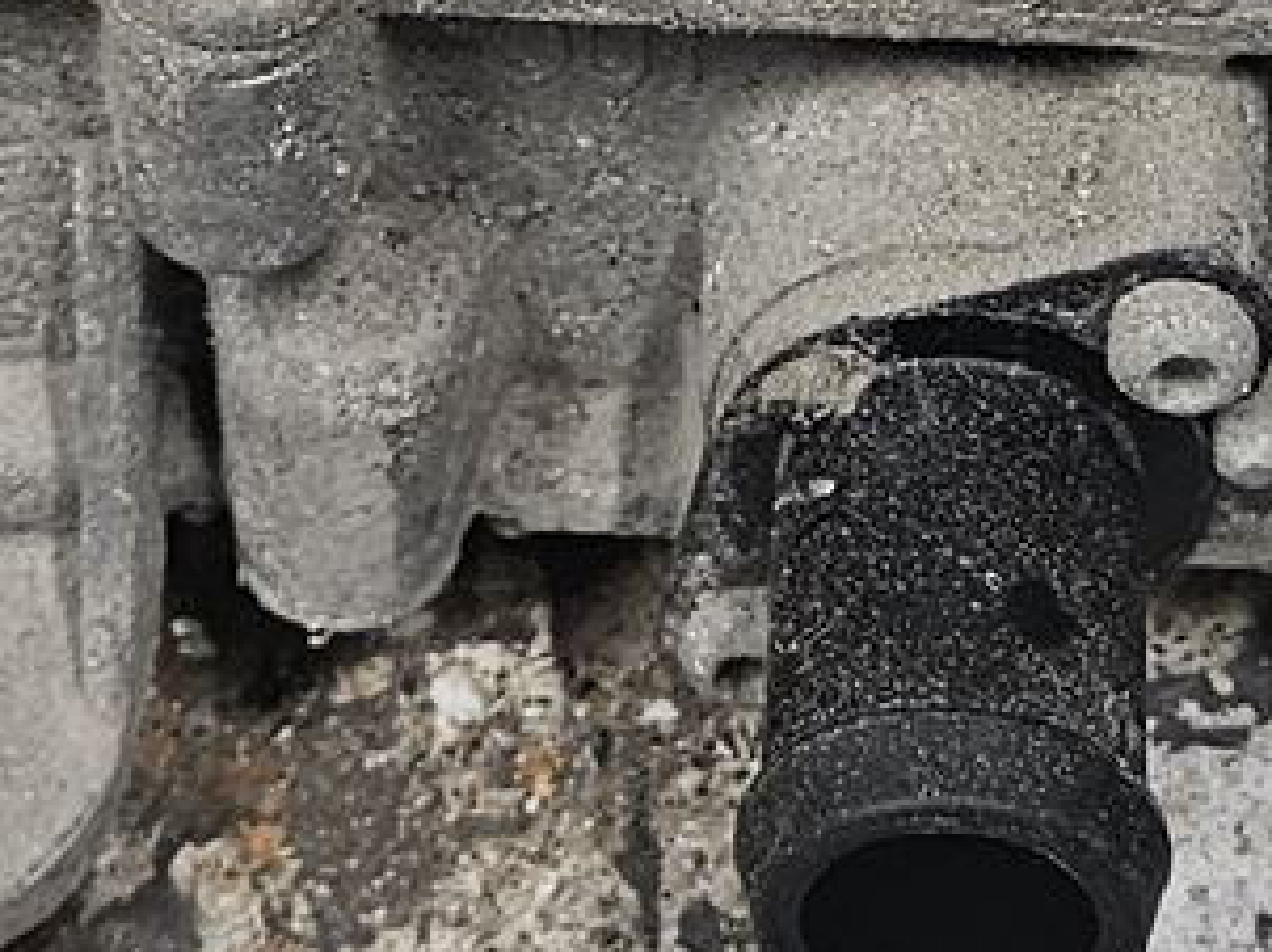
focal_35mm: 156
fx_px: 5728
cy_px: -447
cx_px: 809
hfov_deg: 12.7
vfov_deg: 9.3
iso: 320
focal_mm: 5.4
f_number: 1.8
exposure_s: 1/100
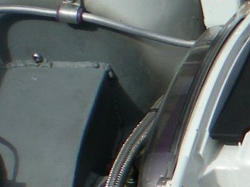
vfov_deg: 7.3
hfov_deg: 9.0
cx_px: 592
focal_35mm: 200
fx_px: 1444
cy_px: 299
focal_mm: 6.3
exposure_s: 1/587
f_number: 4.6
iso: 50
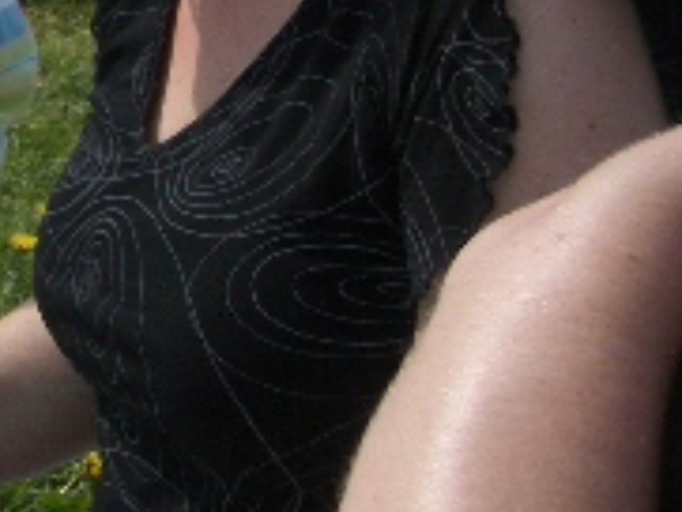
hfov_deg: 12.8
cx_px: -403
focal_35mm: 145
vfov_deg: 10.1
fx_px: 2859
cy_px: -102
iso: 50
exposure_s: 1/640
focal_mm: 6.8
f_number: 4.6
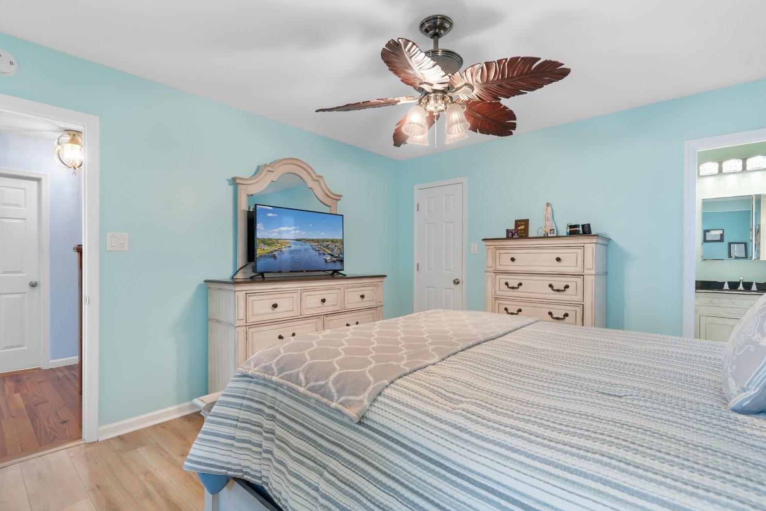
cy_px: 249
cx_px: 378
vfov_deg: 73.7
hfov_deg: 96.7
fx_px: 340
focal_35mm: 16
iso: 100
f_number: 4.5
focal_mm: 10
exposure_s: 1/6
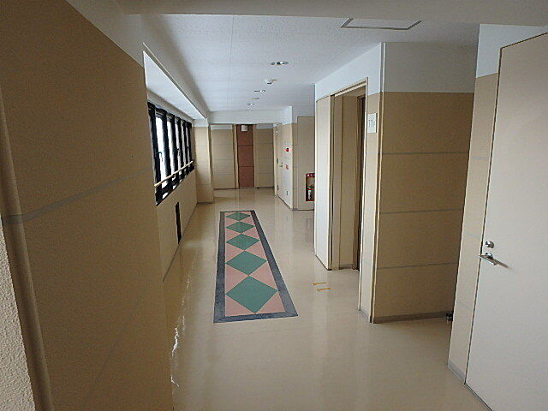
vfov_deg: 63.4
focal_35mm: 21
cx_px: 274
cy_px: 206
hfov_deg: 79.0
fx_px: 332
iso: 160
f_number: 3.5
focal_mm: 3.7
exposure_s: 1/60
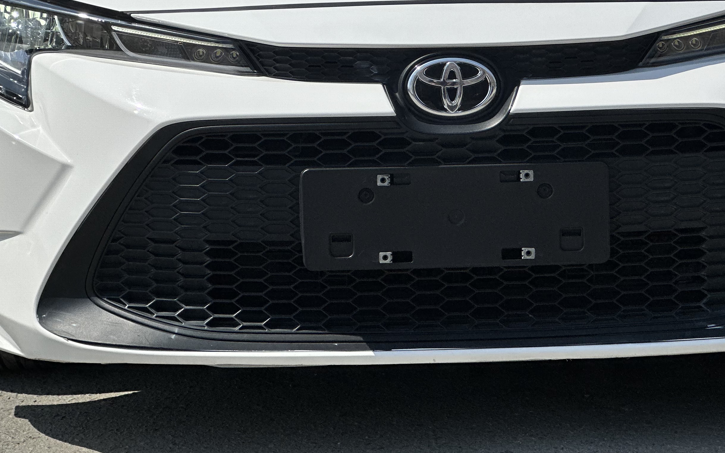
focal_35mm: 135
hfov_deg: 15.5
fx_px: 2668
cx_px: 423
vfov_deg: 9.7
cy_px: 19
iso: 32
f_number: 2.8
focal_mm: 9
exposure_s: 1/1815
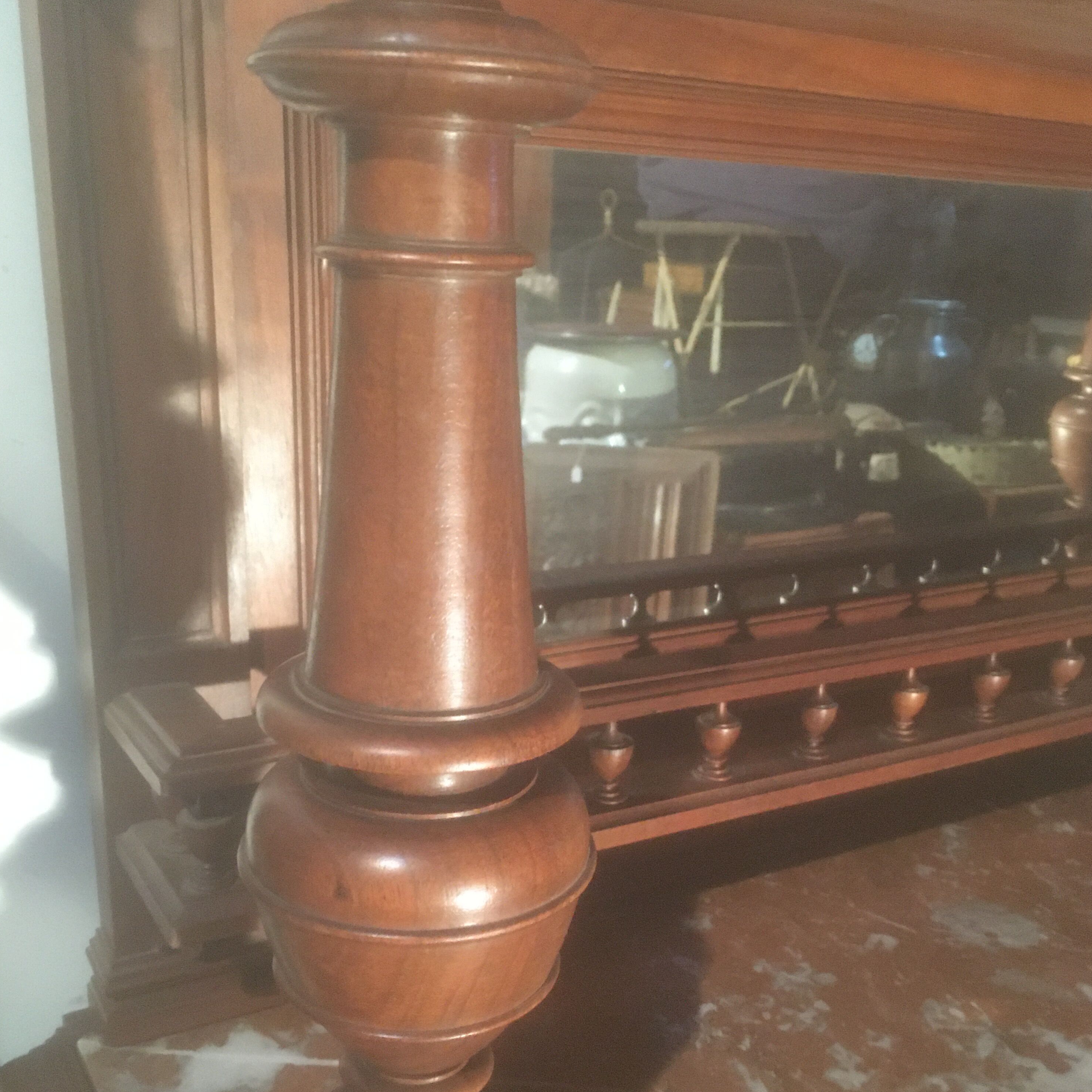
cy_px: 693
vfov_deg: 46.7
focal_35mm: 35
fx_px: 1249
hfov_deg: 47.2
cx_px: 544
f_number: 2.2
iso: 320
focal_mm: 4.15
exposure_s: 1/17
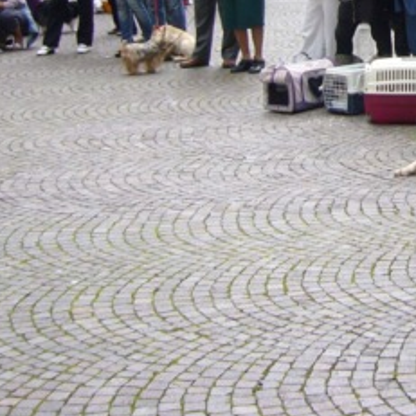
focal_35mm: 91
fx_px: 1237
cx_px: 454
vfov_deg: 18.4
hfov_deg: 18.4
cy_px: -34
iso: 100
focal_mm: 5.8
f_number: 2.8
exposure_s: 1/250
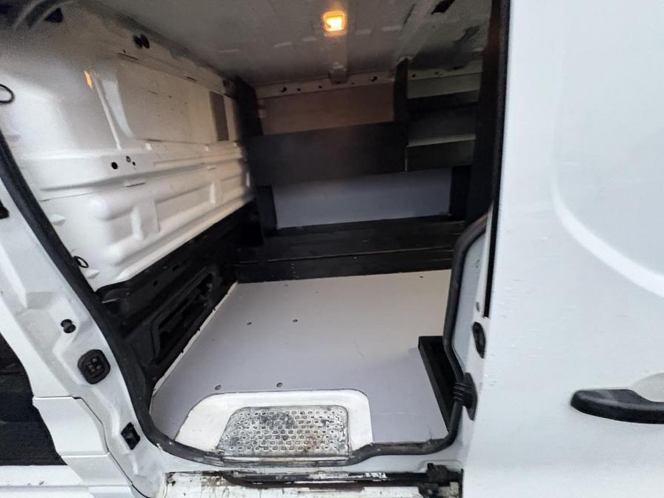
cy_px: 249
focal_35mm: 14
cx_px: 332
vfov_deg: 85.7
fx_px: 269
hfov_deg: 102.1
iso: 1000
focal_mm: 2.22
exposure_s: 1/56
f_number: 2.2
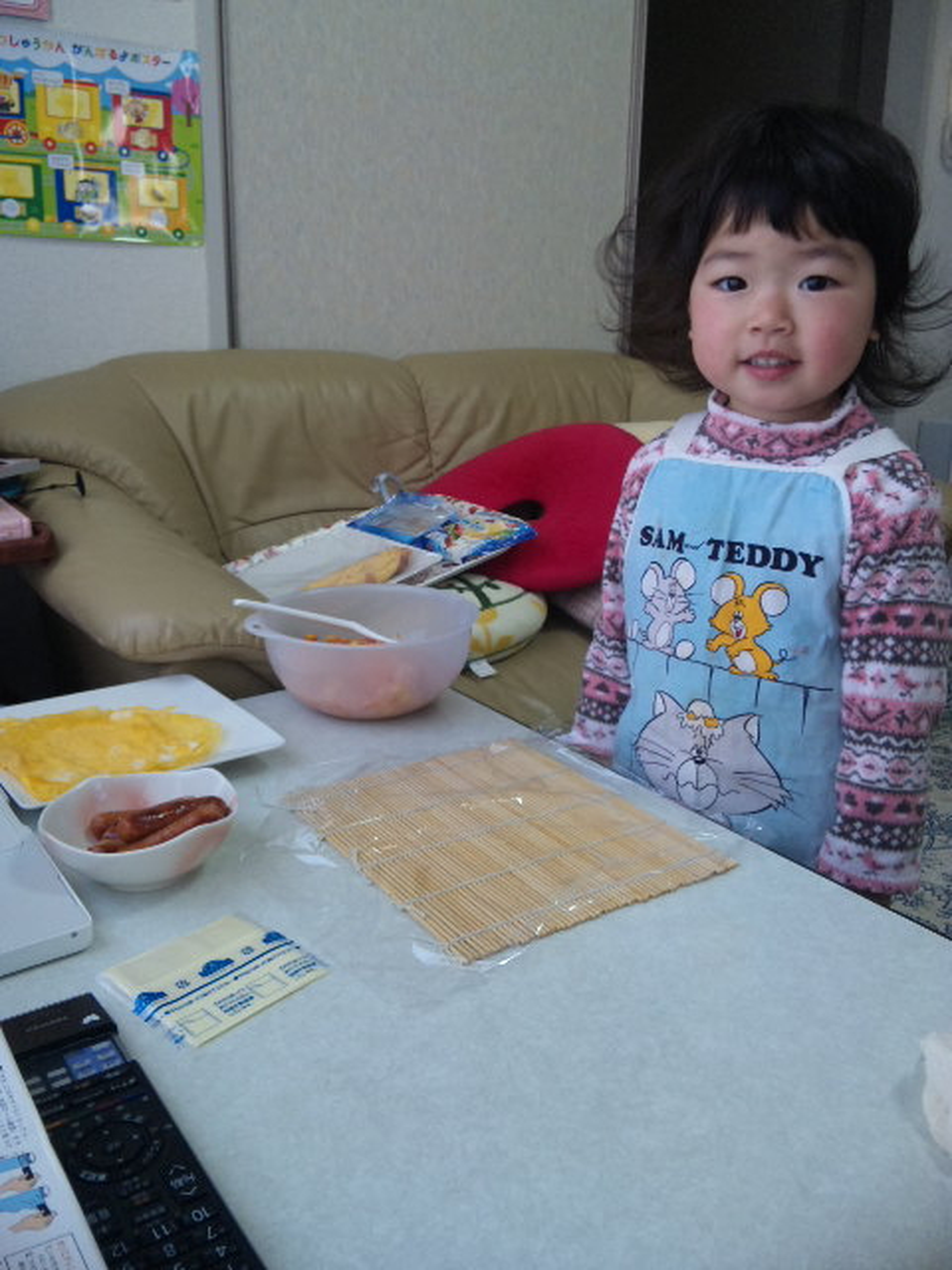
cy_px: 635
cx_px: 476
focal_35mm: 29
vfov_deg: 61.7
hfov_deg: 48.2
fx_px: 1063
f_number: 2.8
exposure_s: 1/25
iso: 116
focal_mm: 4.82
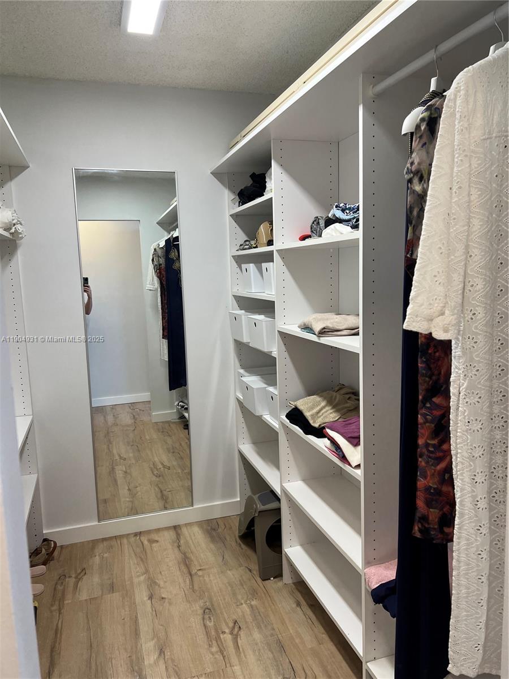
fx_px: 510
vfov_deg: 67.3
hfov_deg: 53.1
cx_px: 254
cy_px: 340
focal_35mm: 26
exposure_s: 1/120
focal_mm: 5.7
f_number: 1.5
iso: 100
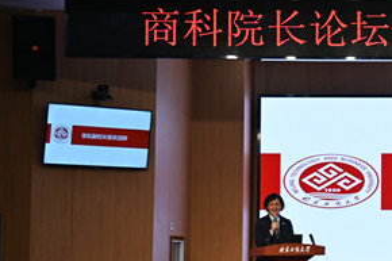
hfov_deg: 15.3
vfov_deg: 10.8
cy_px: 189
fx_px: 1382
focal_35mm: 127
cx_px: 516
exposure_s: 1/50
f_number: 4
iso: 110
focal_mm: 46
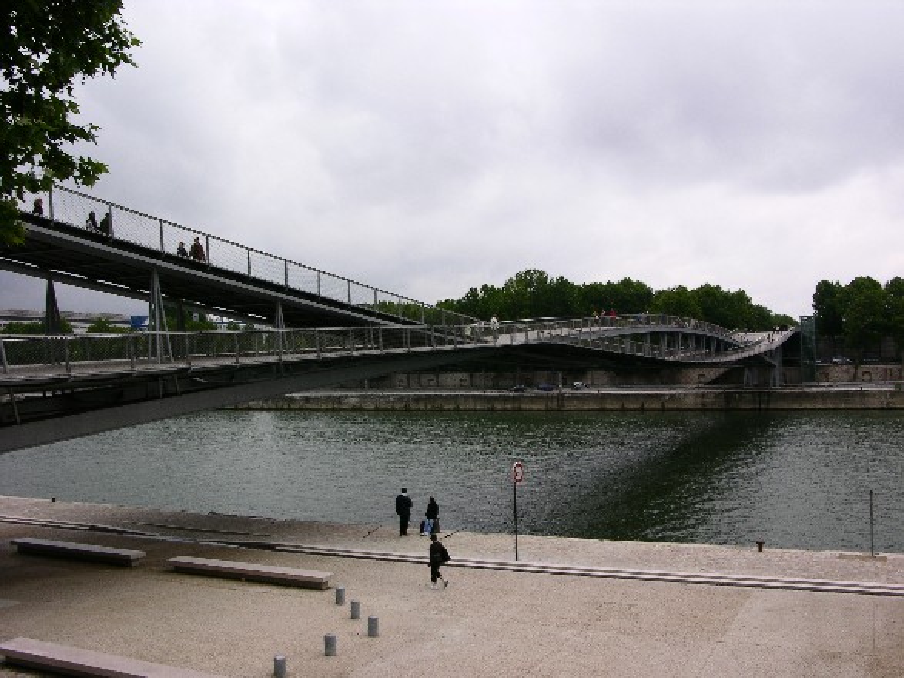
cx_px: 452
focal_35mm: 35
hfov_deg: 52.6
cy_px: 339
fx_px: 914
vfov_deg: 40.7
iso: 50
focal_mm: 8.9
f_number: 7.1
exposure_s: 1/112
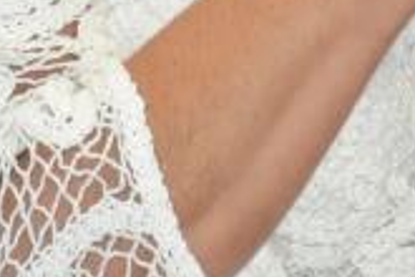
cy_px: -424
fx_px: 7089
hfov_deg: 3.4
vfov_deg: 2.2
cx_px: 254
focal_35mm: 615
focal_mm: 66
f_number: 5.6
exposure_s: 1/125
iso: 1600
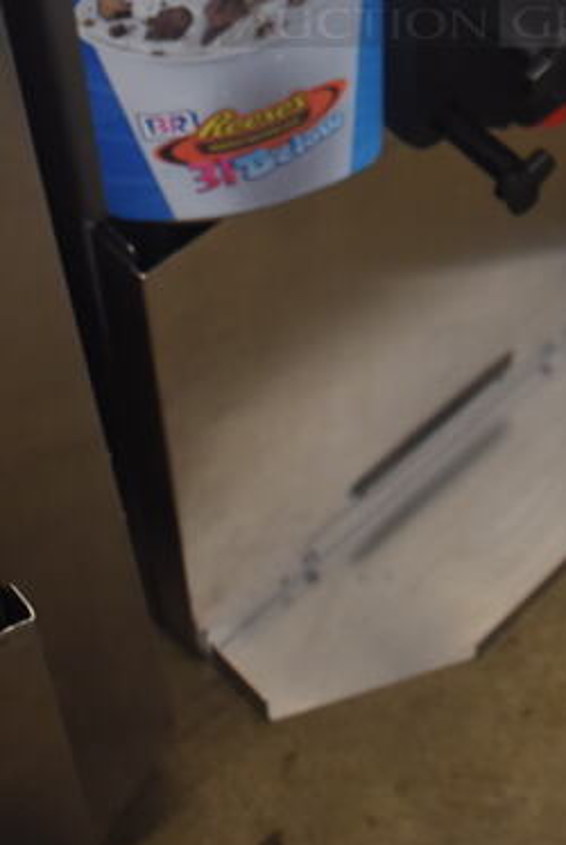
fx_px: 1551
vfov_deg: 27.9
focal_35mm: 66
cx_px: 473
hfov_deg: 20.4
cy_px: -71
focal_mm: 18
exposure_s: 1/160
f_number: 3.5
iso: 800
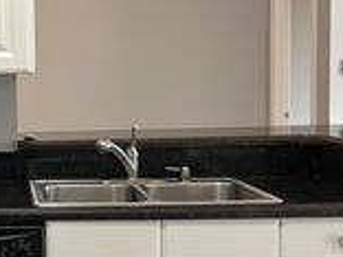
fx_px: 704
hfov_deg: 25.4
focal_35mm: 71
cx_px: -34
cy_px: 136
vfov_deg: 20.7
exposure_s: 1/60
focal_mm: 5.7
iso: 125
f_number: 1.5
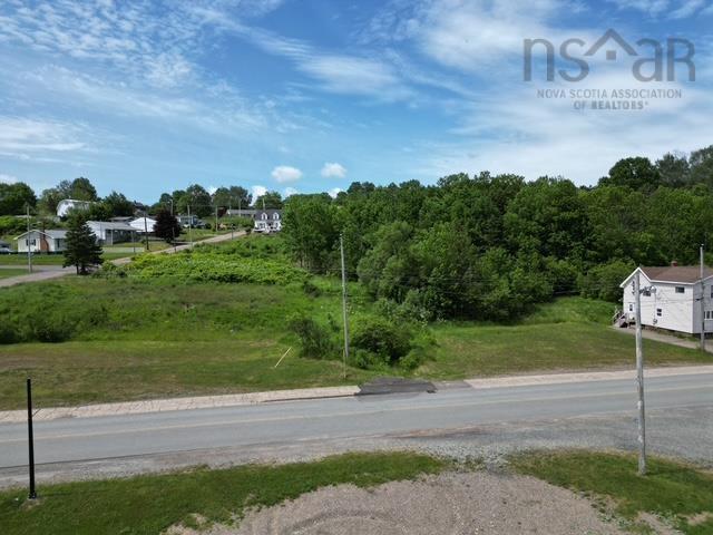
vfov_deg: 56.8
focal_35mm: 24
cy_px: 268
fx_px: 494
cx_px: 356
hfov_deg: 71.6
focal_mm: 6.72
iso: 100
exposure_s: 1/3200
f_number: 1.7
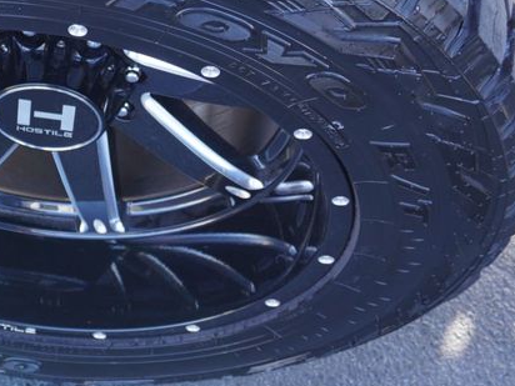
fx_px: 1175
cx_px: 24
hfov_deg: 23.8
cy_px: 22
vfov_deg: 18.3
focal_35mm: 79
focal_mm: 22
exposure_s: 1/60
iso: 250
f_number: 4.5
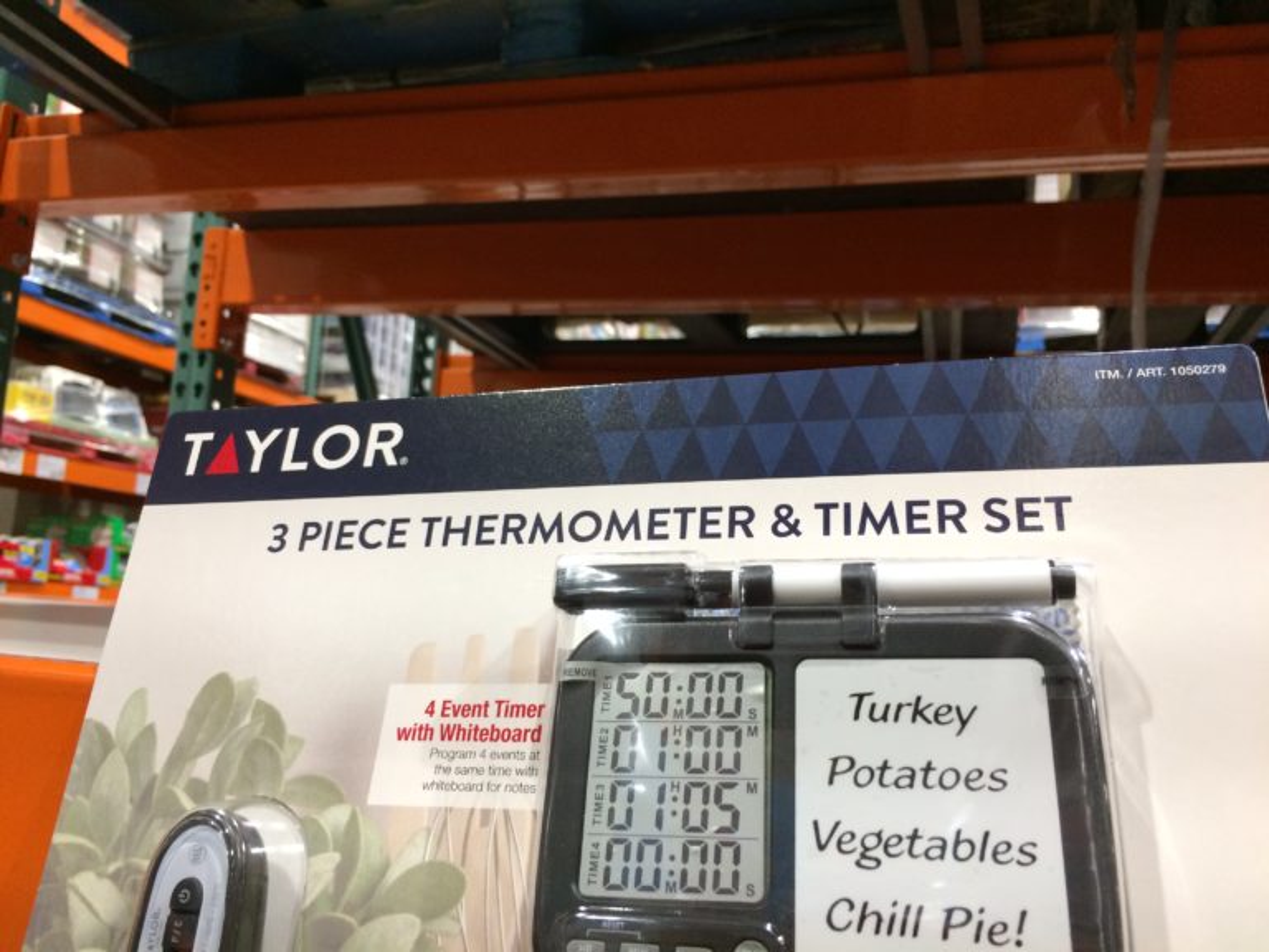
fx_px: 1063
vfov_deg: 48.2
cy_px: 476
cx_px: 634
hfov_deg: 61.7
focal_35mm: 29
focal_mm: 4.15
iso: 80
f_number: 2.2
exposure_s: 1/33
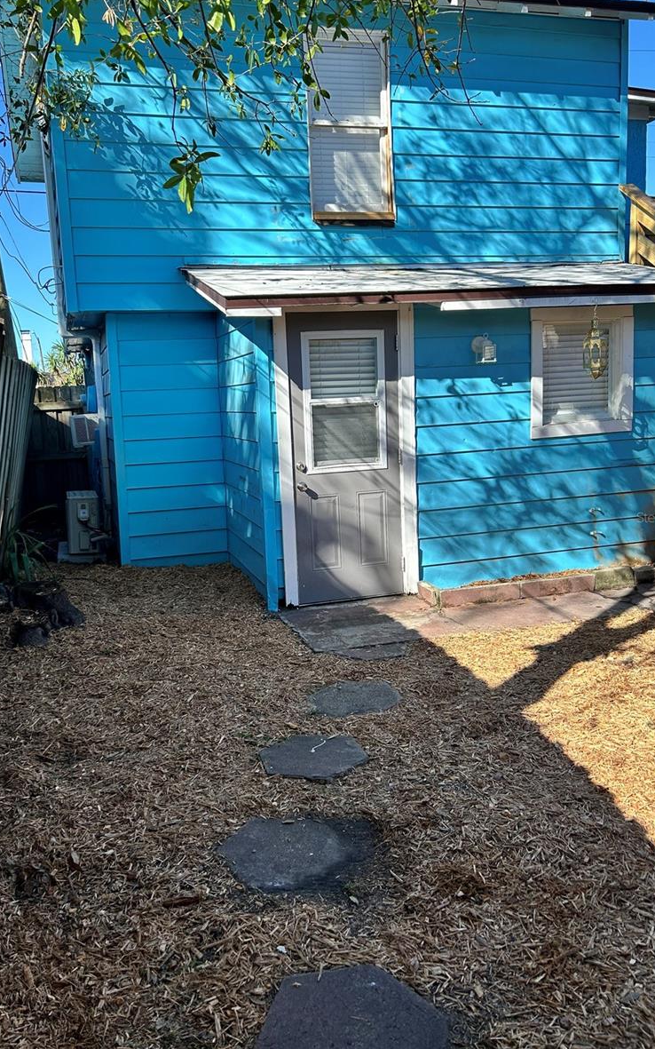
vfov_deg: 66.5
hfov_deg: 44.5
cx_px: 300
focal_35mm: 28
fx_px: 800
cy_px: 517
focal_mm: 5.7
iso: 50
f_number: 1.5
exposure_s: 1/1449
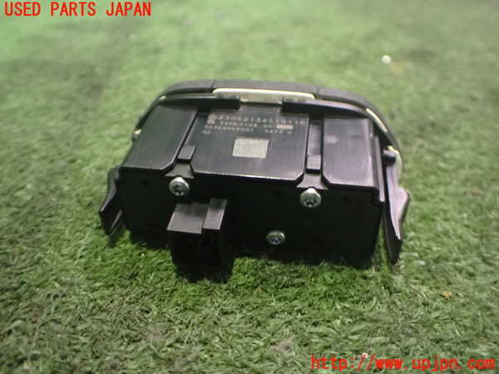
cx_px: 250
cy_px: 187
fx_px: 432
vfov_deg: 46.8
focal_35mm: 30
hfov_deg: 60.0
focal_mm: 5.4
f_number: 2.3
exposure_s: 1/30
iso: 1250
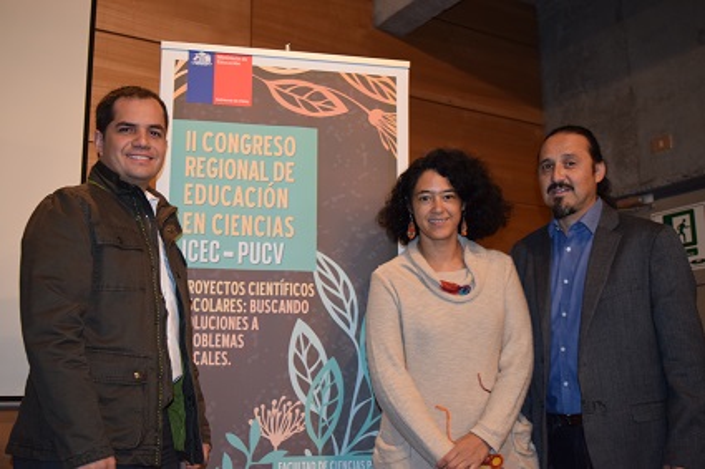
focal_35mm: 42
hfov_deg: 46.4
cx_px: 352
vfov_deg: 31.9
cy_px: 234
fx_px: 822
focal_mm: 28
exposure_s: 1/60
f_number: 4.2
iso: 1000
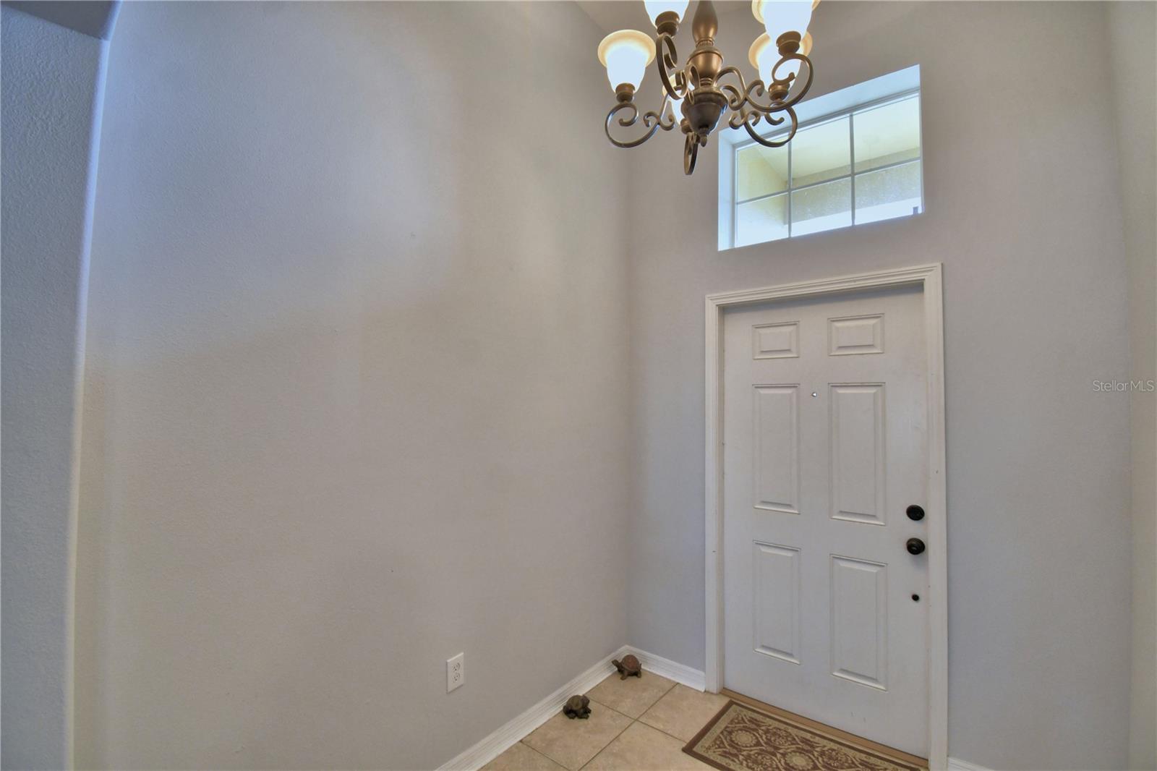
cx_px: 578
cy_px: 386
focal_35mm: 15
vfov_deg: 77.3
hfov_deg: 100.4
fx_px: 482
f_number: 4.5
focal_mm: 10
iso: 400
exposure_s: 1/50
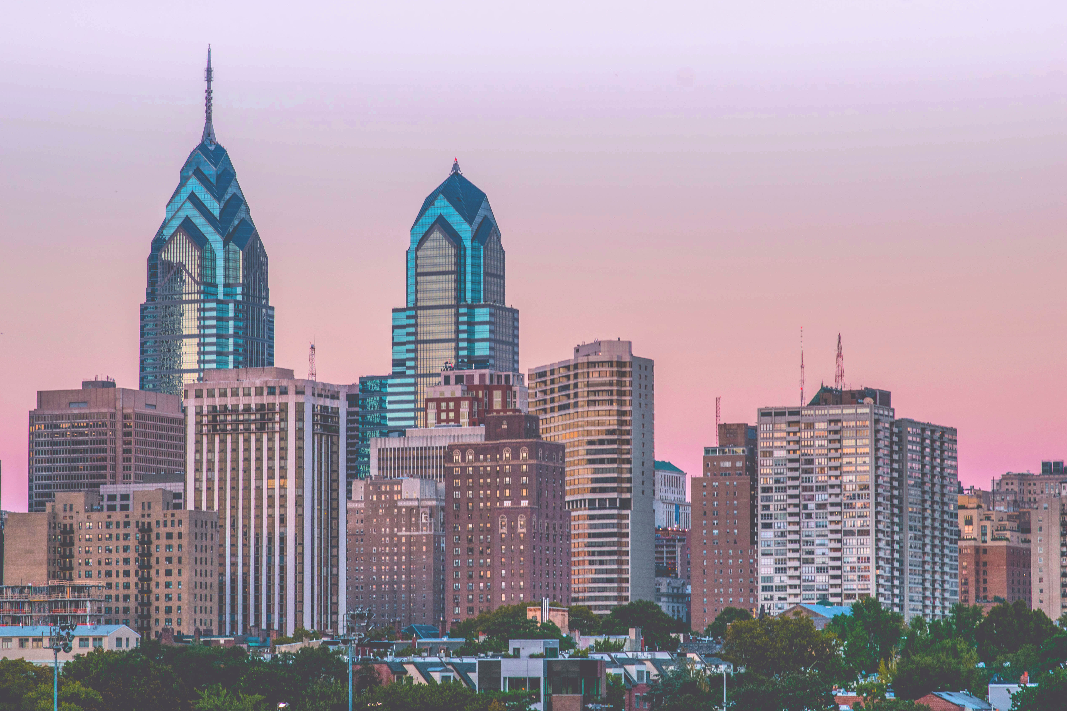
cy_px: 356
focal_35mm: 128
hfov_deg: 16.1
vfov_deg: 10.8
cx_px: 534
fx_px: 3779
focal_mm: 85
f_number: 8
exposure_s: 1/50
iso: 100
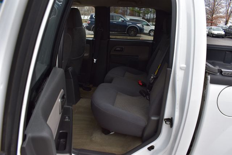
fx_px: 174
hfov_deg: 67.4
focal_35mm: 27
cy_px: 78
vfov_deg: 47.9
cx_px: 116
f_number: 9
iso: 400
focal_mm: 18
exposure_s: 1/100
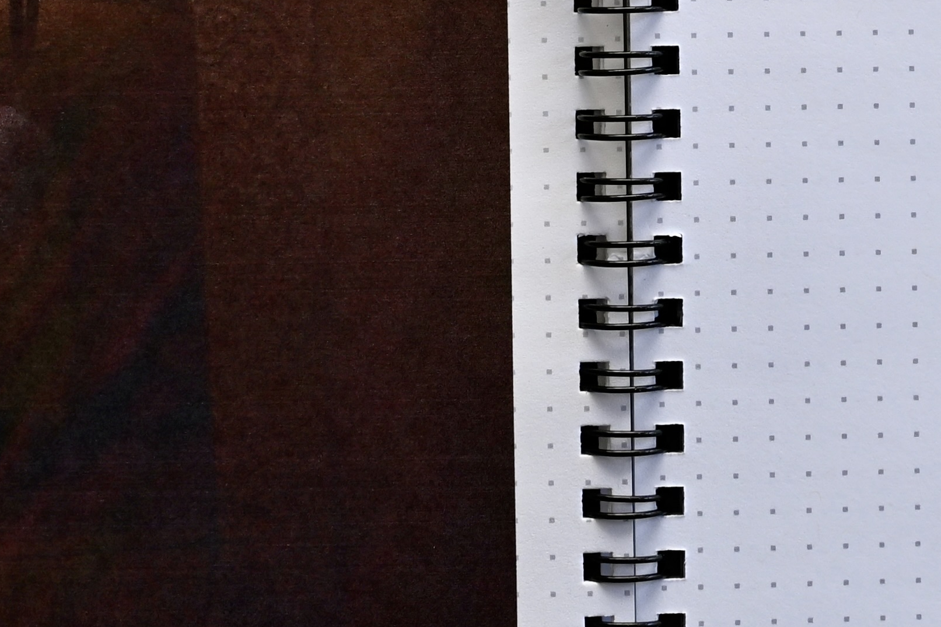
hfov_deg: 13.7
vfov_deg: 9.1
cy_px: -16
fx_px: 3920
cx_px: 598
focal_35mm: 150
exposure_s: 1/125
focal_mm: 40
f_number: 5.6
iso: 640
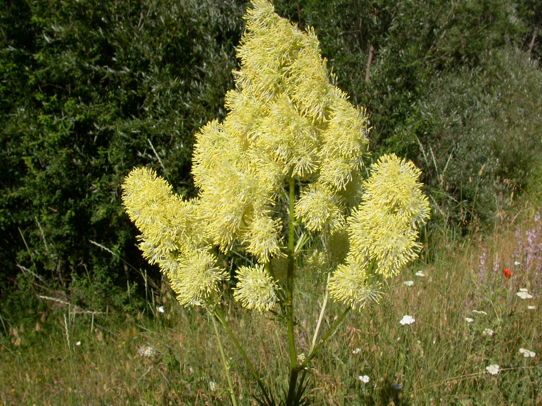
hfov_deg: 49.0
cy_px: 203
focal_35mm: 38
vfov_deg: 37.7
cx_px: 271
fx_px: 595
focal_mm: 8
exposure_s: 1/396
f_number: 7.5
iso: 100
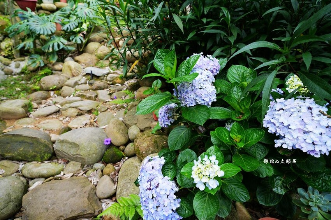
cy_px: 110
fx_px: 193
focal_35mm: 21
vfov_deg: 59.5
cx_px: 166
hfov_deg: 81.2
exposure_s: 1/125
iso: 160
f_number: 4.5
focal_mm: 21
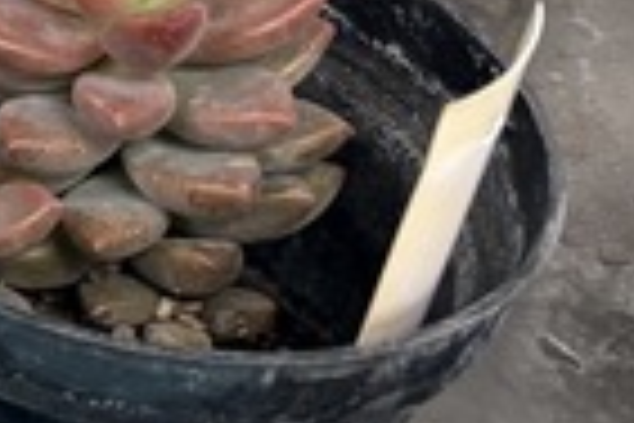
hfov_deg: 8.8
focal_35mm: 196
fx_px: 3452
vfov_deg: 6.7
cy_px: -472
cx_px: -1214
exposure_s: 1/60
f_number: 1.6
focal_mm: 5.96
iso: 200
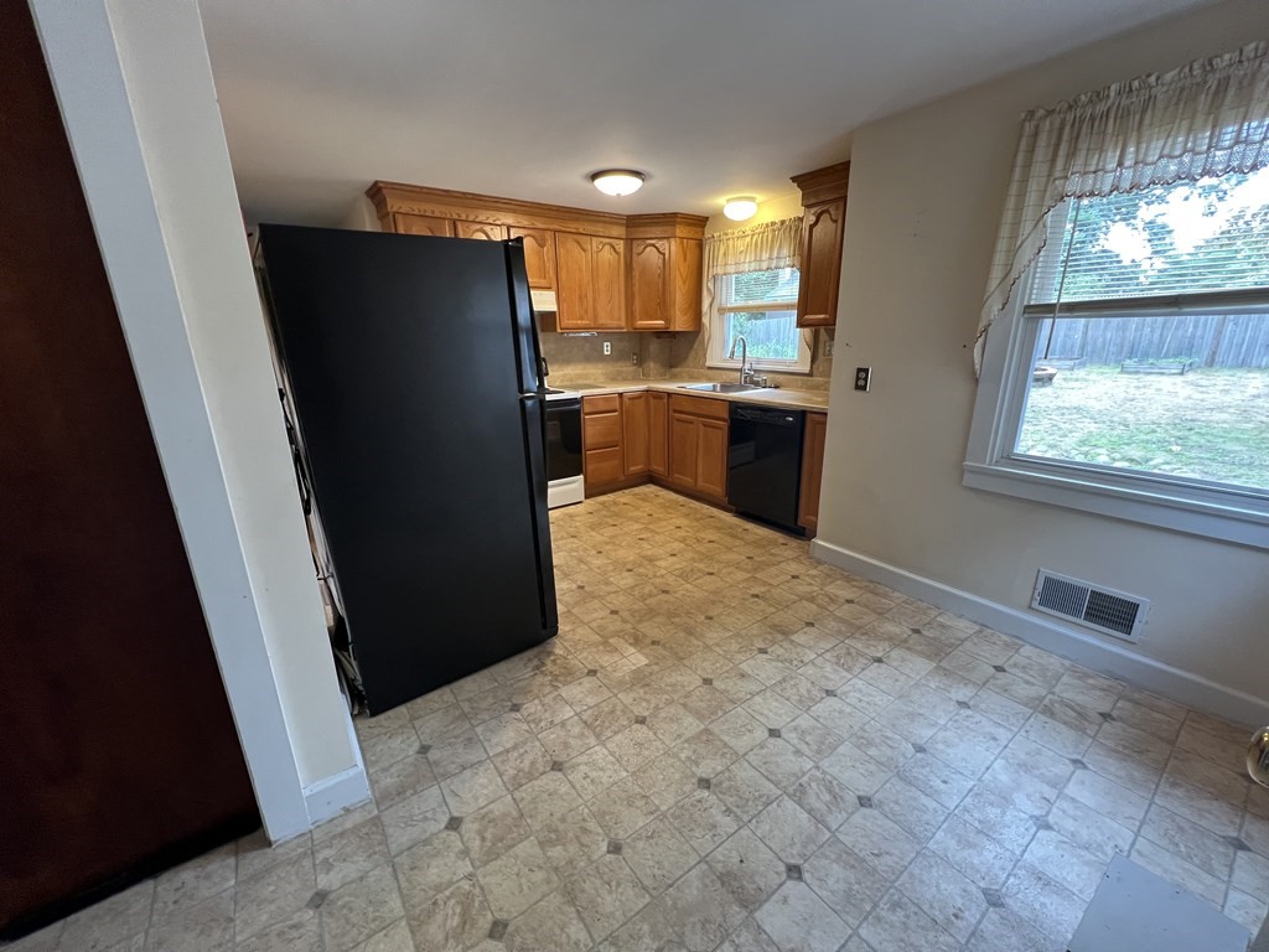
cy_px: 476
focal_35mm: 13
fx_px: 477
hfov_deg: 106.2
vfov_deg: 89.9
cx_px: 634
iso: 250
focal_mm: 1.57
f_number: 1.8
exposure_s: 1/60
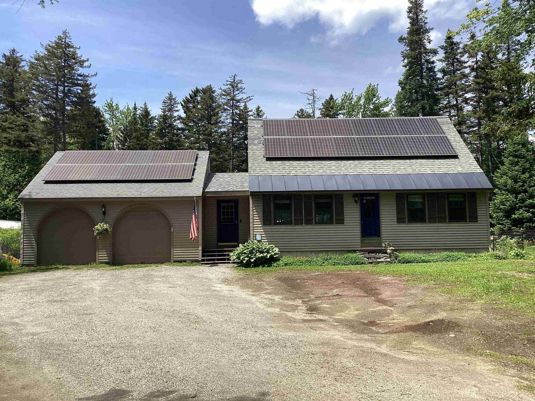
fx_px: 479
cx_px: 268
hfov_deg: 58.4
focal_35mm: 31
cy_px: 200
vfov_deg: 45.4
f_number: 2.4
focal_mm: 3.3
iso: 25
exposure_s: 1/791
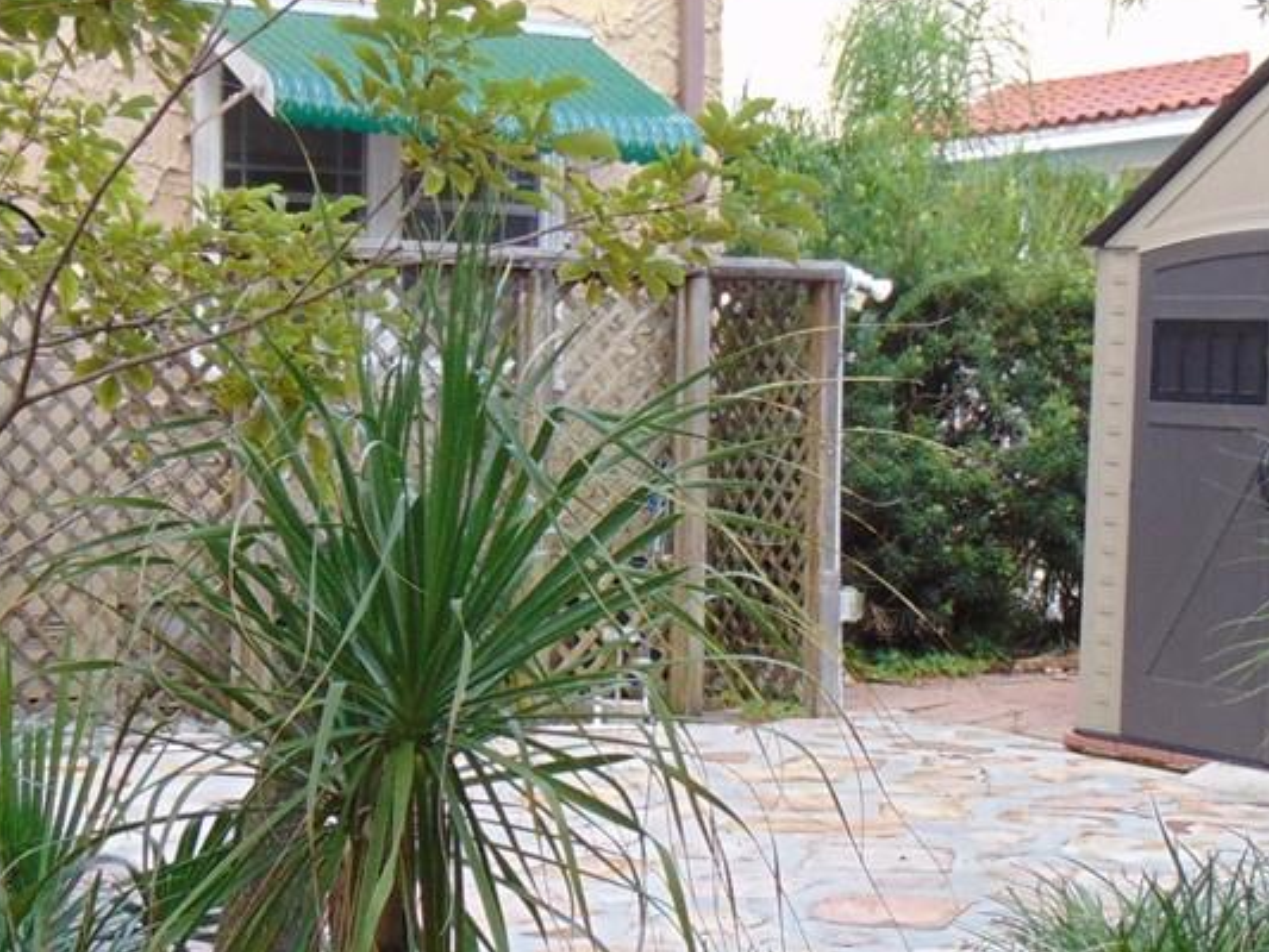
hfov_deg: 26.0
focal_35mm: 75
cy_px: 516
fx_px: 2750
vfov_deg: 19.6
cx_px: 610
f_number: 3
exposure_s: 1/160
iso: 80
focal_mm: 4.5
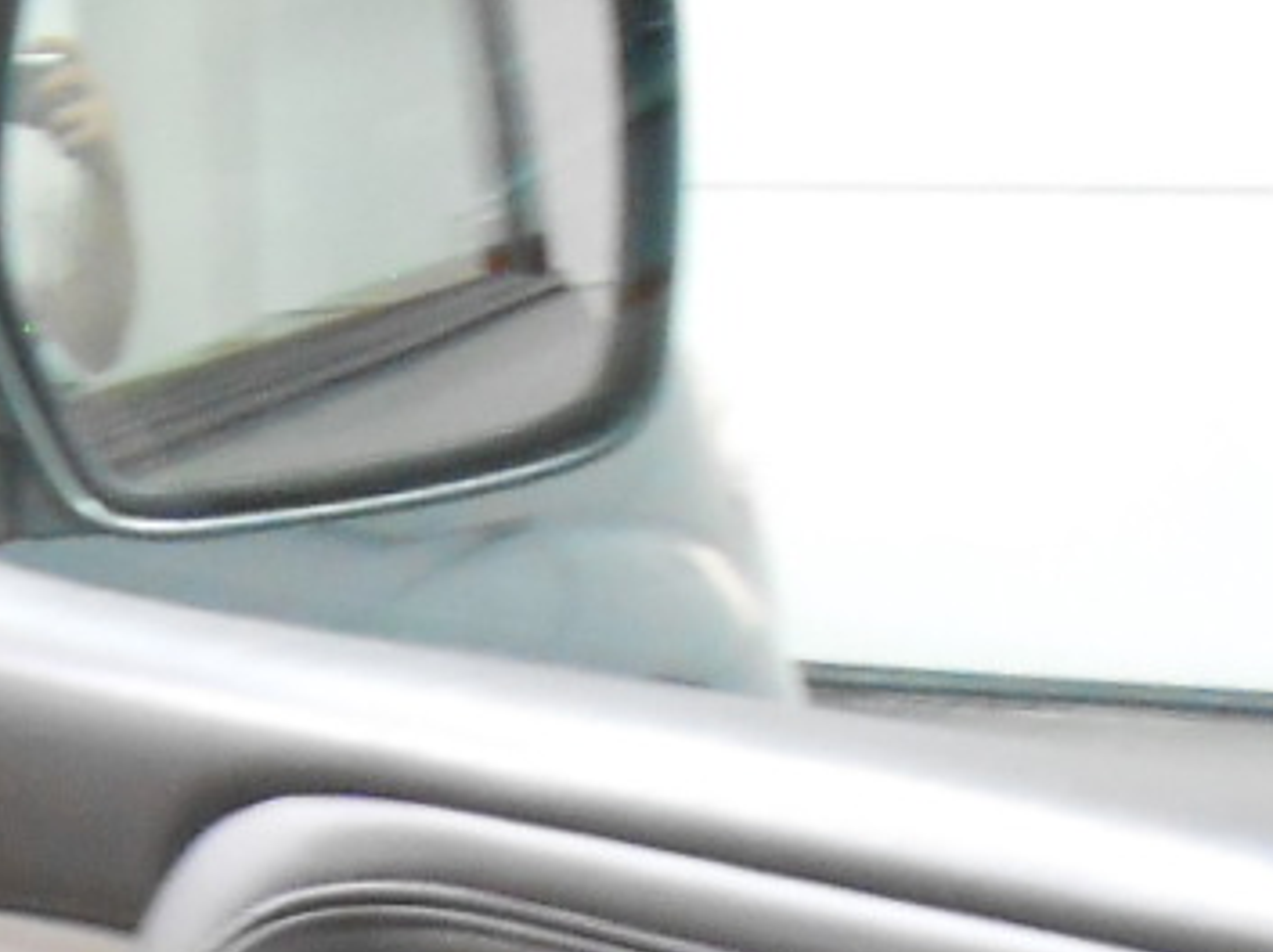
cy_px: 2045
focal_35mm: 118
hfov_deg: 15.6
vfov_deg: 11.1
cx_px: -527
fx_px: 4335
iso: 400
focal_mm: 4.6
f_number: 3.5
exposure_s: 1/8
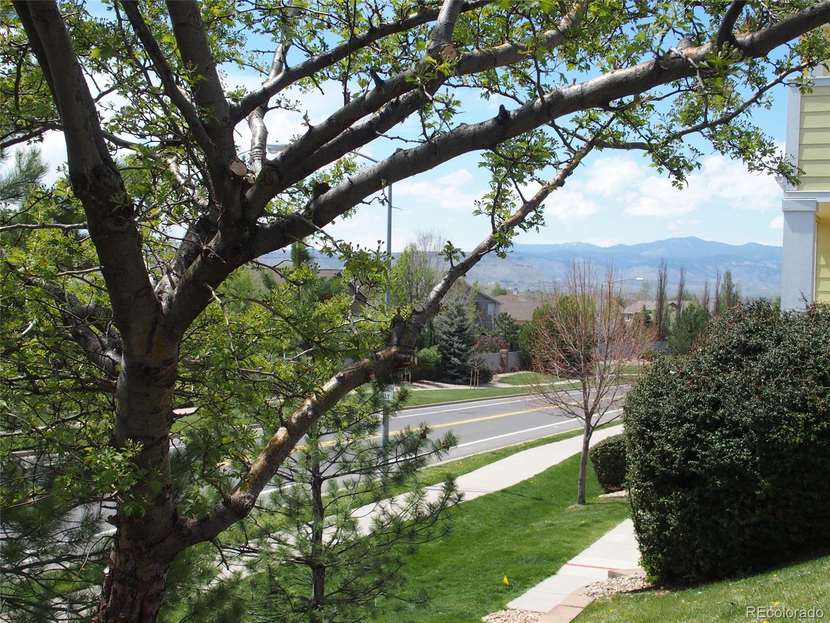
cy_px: 312
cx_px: 415
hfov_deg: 41.2
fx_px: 1103
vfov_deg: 31.5
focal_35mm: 46
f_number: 4.5
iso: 100
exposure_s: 1/400
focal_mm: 9.8
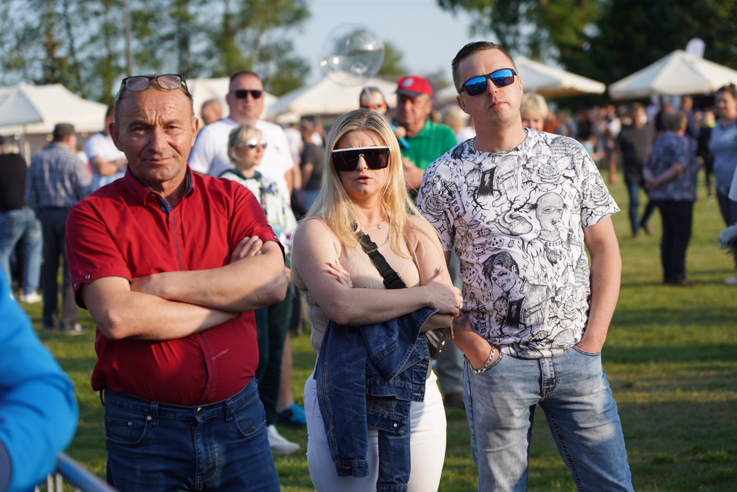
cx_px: 368
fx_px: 2088
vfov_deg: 13.4
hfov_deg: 20.0
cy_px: 246
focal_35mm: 102
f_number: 4.5
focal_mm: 102
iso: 100
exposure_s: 1/320
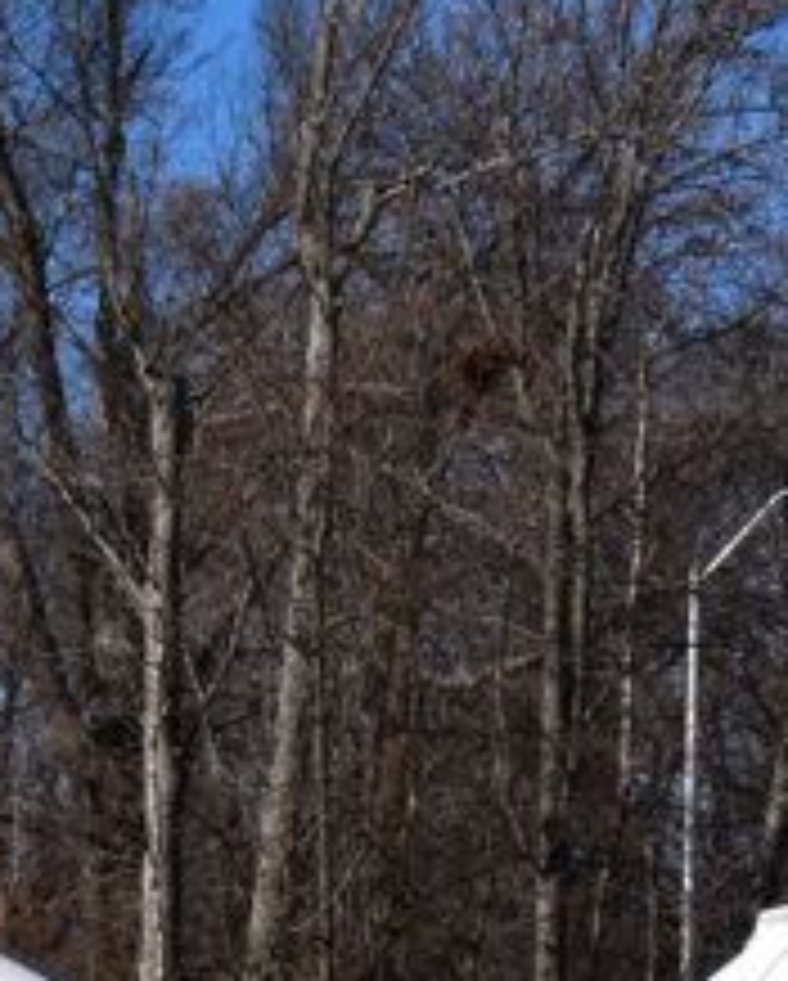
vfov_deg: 9.5
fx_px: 5760
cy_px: 1372
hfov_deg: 7.6
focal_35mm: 198
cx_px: -644
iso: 200
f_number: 11
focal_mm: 30
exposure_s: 1/640
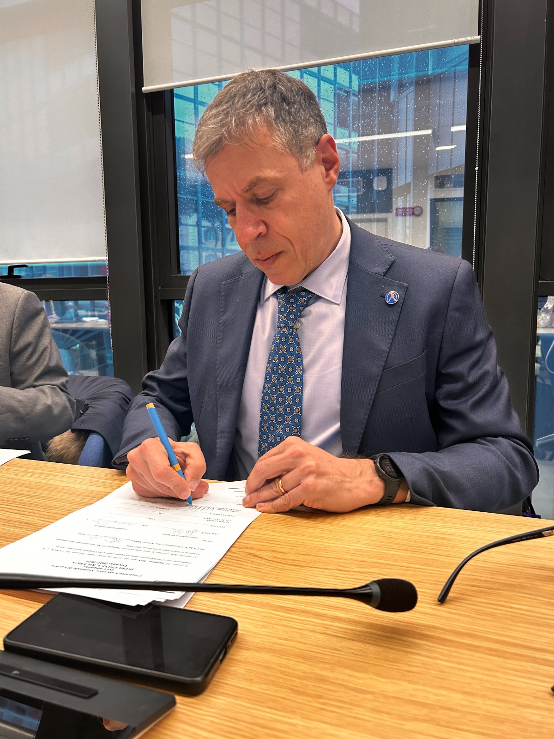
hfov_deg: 53.1
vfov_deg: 67.3
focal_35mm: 26
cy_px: 370
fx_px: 555
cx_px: 277
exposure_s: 1/100
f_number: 1.5
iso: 100
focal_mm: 5.7
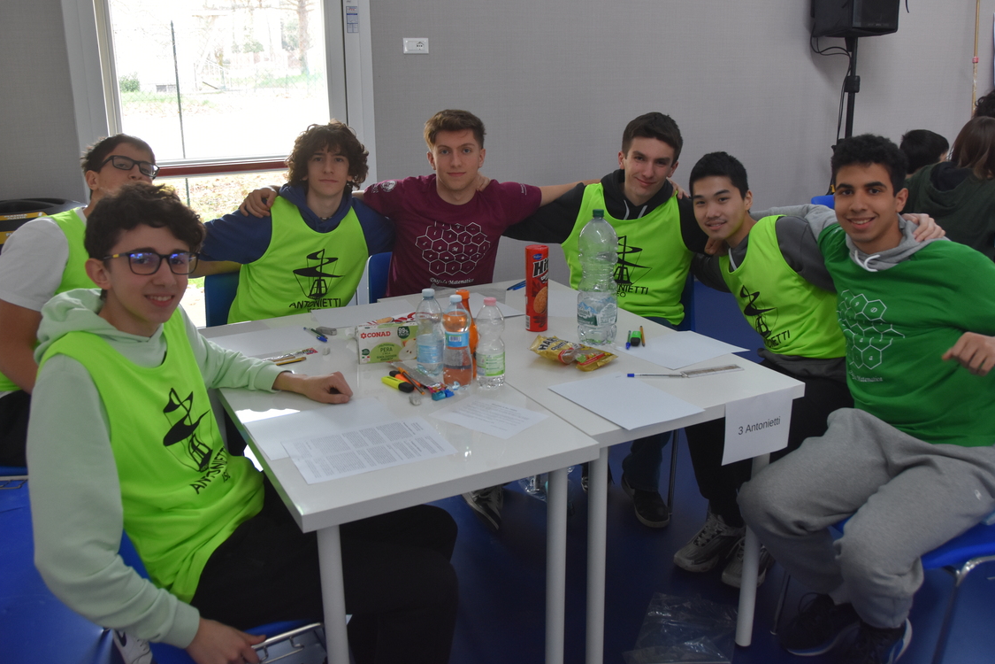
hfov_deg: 58.7
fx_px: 884
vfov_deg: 41.1
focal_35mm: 32
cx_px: 500
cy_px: 313
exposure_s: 1/80
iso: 800
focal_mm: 20
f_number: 4.5
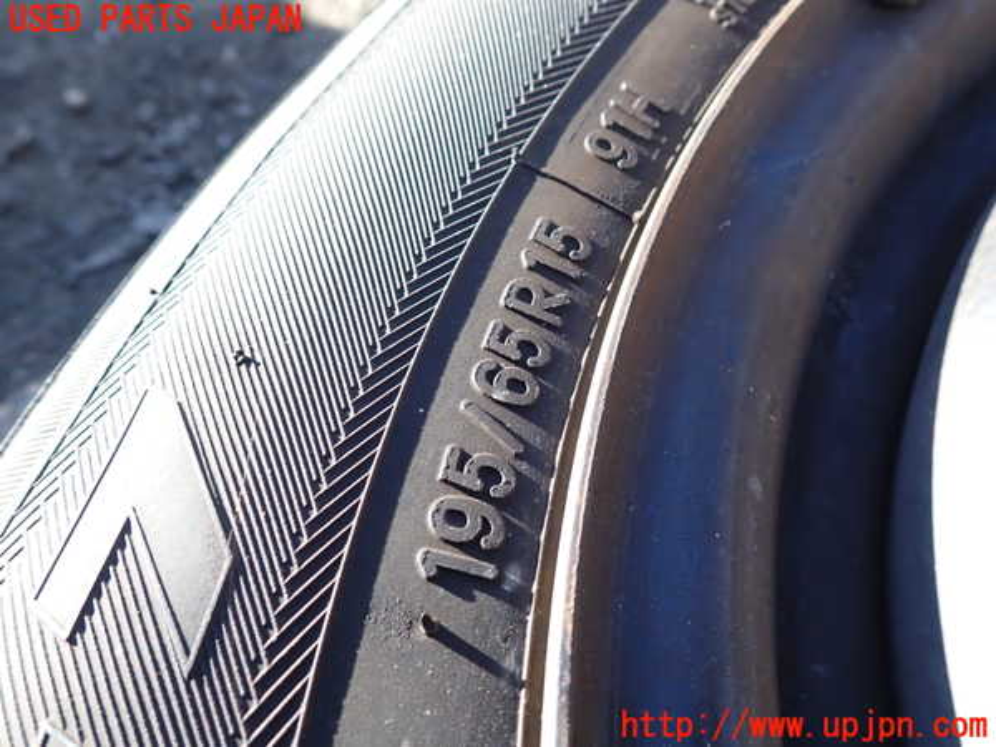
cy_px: 374
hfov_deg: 69.4
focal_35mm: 25
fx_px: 719
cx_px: 498
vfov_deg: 54.9
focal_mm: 4.5
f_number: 2.8
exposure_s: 1/160
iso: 100
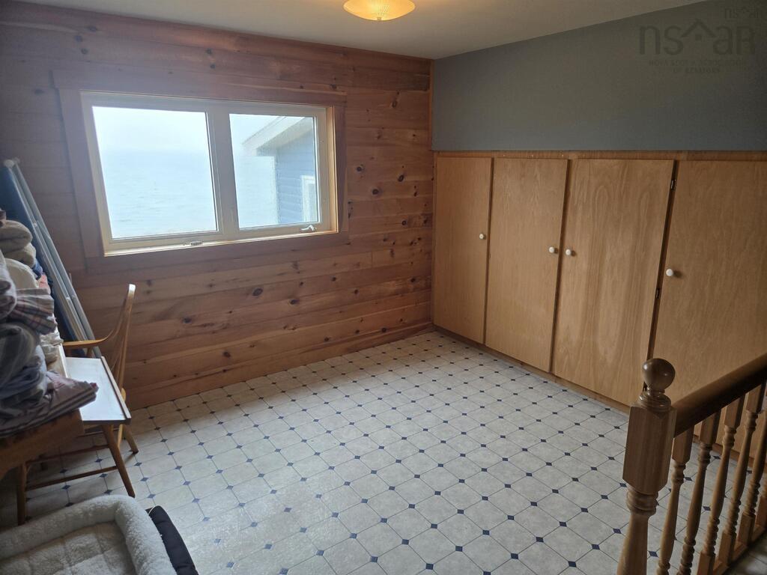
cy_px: 288
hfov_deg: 73.9
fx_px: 510
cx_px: 384
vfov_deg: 58.9
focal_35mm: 23
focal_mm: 5.4
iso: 80
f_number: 1.8
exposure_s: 1/120
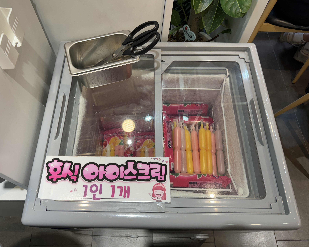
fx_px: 238
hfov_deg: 66.0
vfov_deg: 54.9
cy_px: 120
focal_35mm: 26
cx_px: 143
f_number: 1.78
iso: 64
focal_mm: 6.76
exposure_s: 1/120
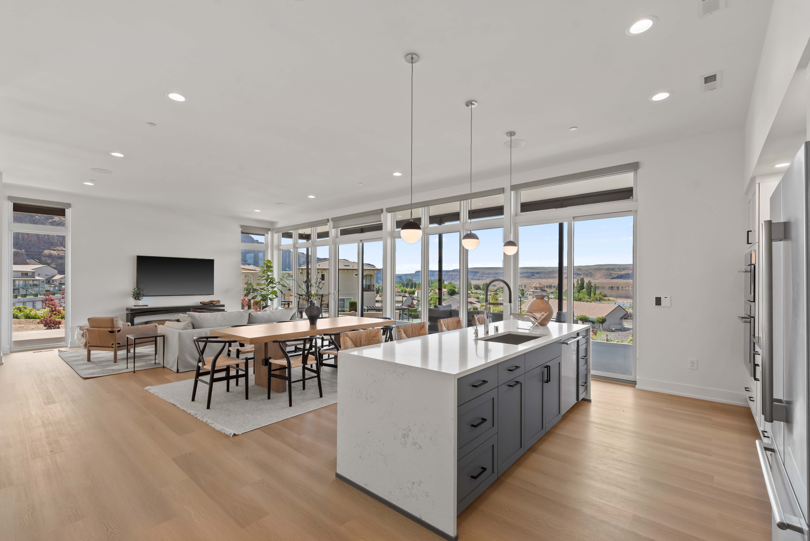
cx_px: 405
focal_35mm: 15
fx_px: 338
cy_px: 270
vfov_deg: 77.4
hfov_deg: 100.4
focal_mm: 15
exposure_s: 1/100
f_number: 8
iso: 200
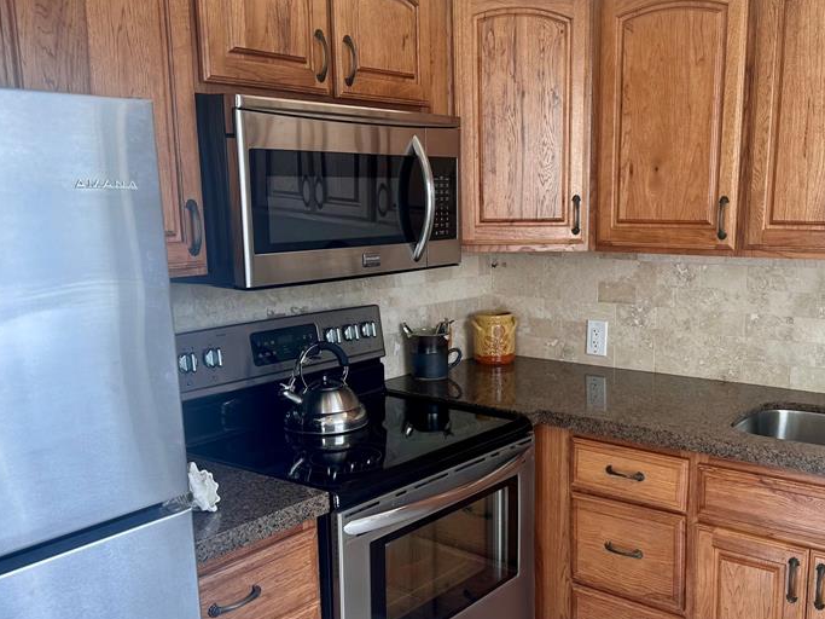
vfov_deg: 39.5
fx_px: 858
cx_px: 516
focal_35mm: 36
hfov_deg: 50.8
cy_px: 365
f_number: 1.78
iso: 80
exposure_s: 1/205
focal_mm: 6.86
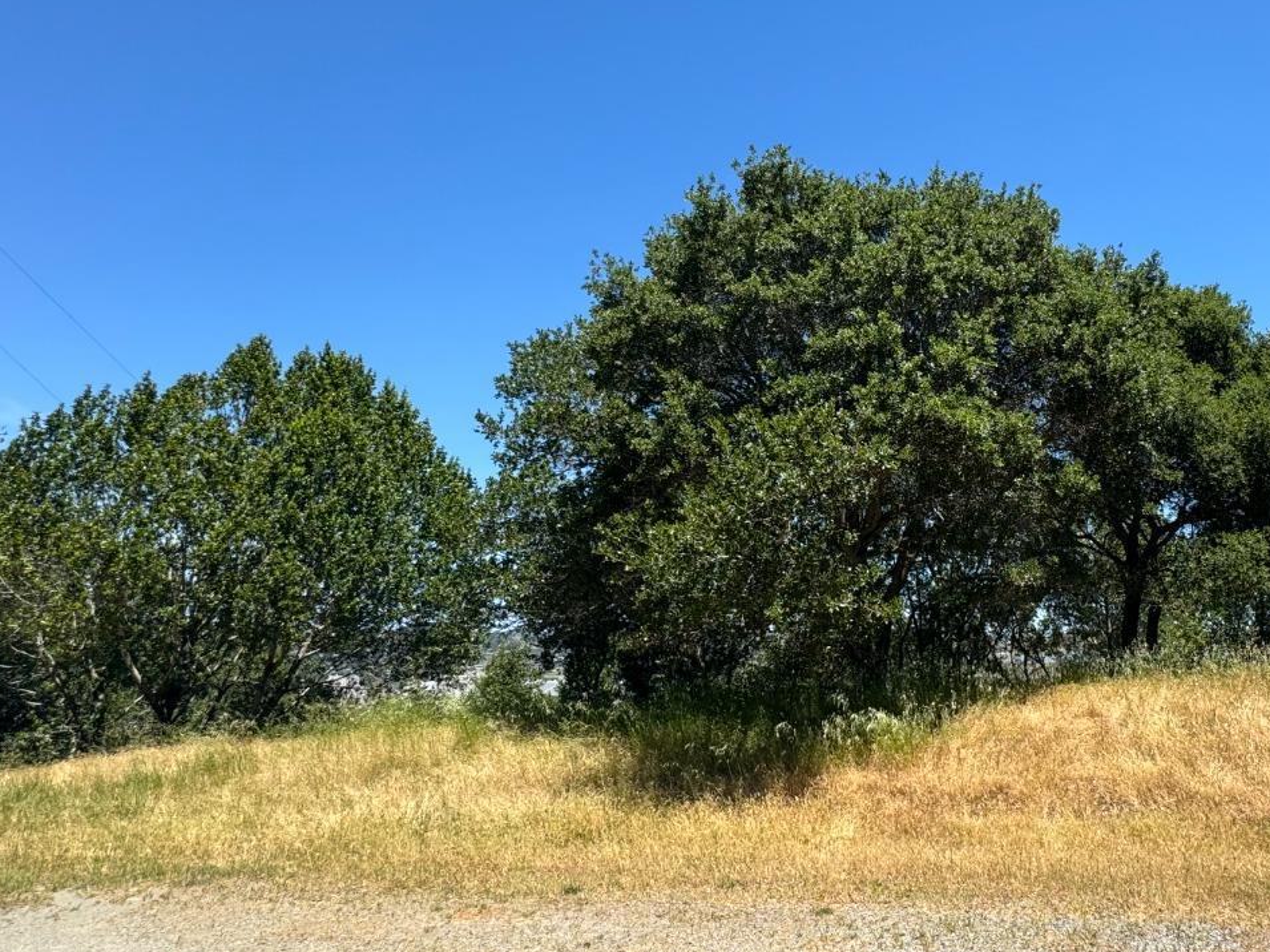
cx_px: 859
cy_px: 416
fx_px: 807
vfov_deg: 60.9
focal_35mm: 22
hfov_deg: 73.8
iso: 40
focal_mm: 2.22
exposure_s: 1/804
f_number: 2.2
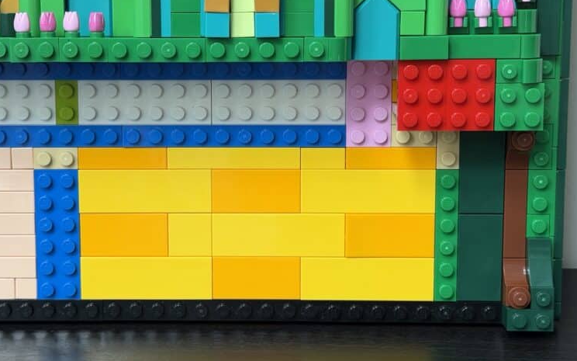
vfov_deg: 18.6
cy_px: 158
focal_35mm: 70
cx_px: 233
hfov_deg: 29.3
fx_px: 1101
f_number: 1.78
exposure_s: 1/60
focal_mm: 6.76
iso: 100
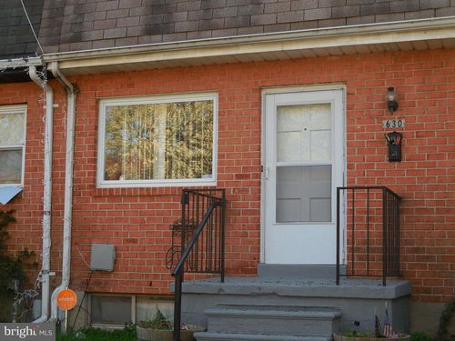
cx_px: 228
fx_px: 802
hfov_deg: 31.7
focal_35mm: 61
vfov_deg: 24.0
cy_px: 170
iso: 125
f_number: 4.5
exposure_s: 1/200
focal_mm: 11
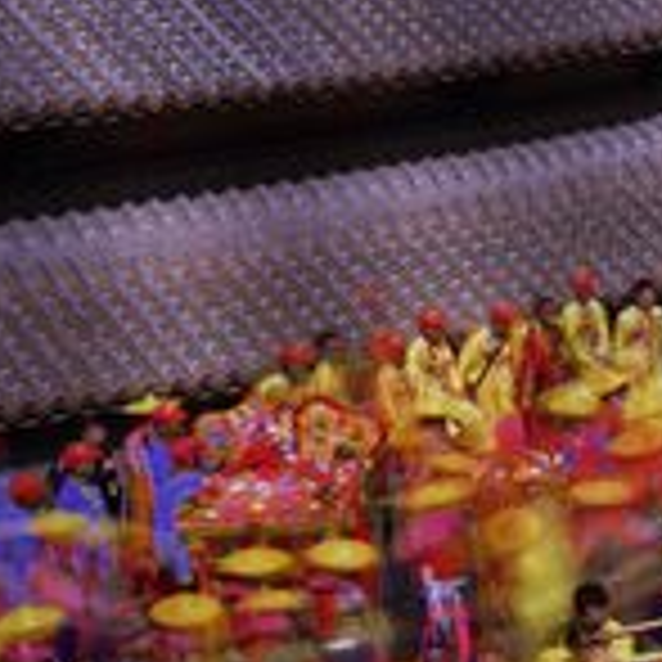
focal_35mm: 111
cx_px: 1108
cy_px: 725
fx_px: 2402
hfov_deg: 14.2
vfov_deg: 15.3
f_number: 6.3
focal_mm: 32
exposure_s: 8
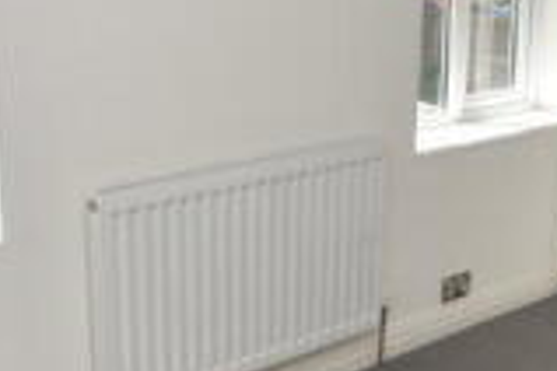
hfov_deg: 29.6
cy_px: 222
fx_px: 1053
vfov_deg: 20.0
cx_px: 296
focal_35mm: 68
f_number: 5.6
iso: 100
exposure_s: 1/200
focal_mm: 11
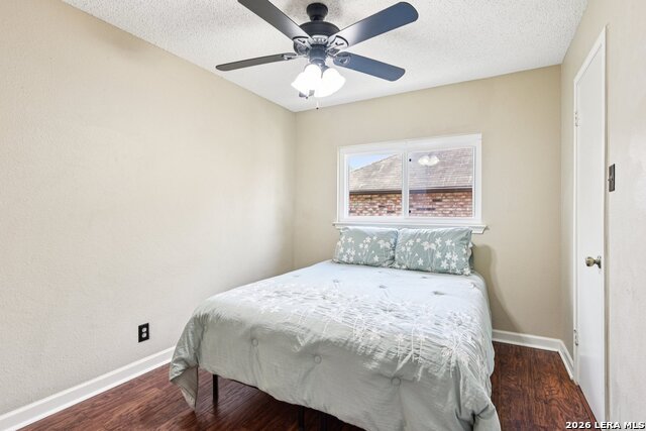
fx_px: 305
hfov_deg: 93.3
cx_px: 323
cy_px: 216
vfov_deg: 70.5
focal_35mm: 17
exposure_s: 1/20
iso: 560
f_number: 8
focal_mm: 17
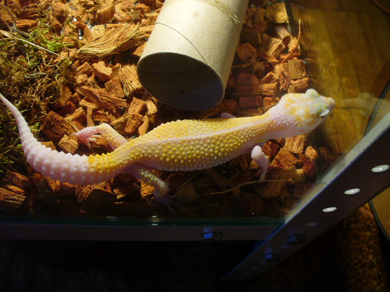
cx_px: 195
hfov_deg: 50.1
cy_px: 146
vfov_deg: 38.7
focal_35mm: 37
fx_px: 417
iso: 125
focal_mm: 6.1
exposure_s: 1/30
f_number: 2.8
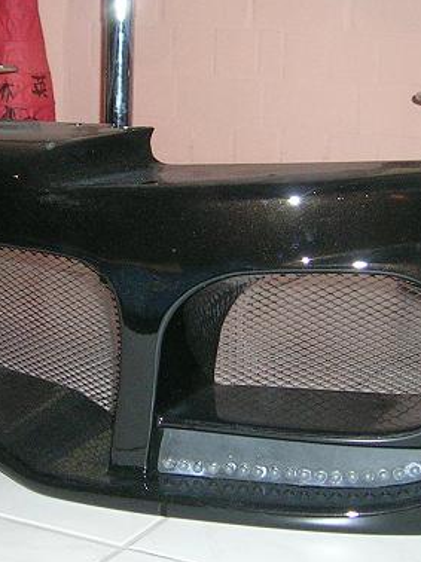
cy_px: 310
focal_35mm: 76
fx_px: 1234
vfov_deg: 25.7
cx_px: 173
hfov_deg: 19.3
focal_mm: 5.4
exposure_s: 1/60.1
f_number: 2.8
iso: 154
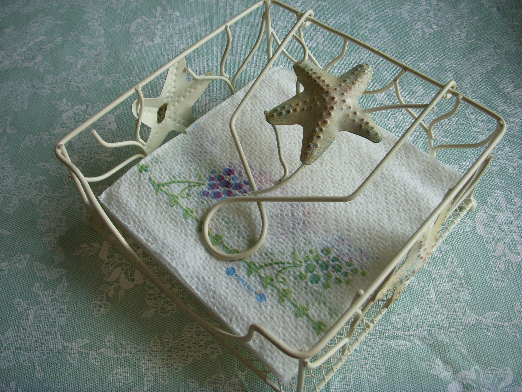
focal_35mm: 38
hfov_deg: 49.0
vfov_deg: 37.7
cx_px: 261
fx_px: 573
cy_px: 196
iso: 100
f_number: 3.3
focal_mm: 6.3
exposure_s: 1/50
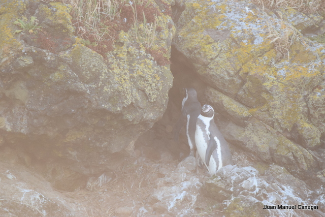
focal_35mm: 900
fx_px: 8126
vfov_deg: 1.5
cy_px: 108
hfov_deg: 2.3
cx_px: 162
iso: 560
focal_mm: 600
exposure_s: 1/250
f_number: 6.3
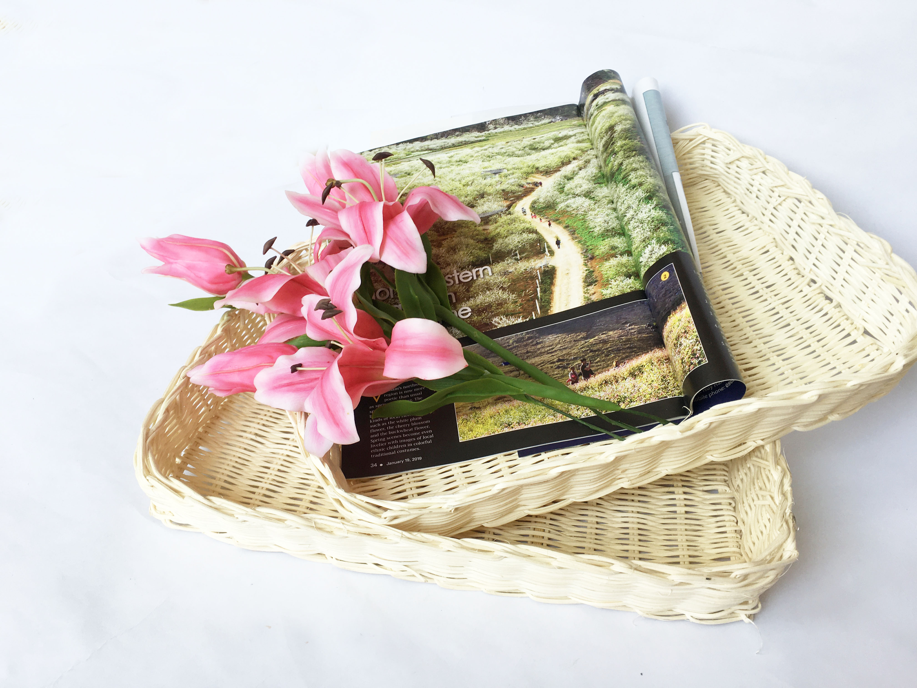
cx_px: 458
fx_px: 768
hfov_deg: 61.7
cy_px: 344
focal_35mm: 29
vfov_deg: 48.2
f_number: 2.2
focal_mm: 4.15
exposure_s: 1/120
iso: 25
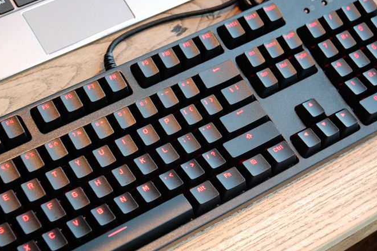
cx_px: 134
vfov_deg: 15.0
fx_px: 952
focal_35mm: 91
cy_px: 157
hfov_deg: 22.3
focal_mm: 40
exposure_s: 1/30
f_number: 4.5
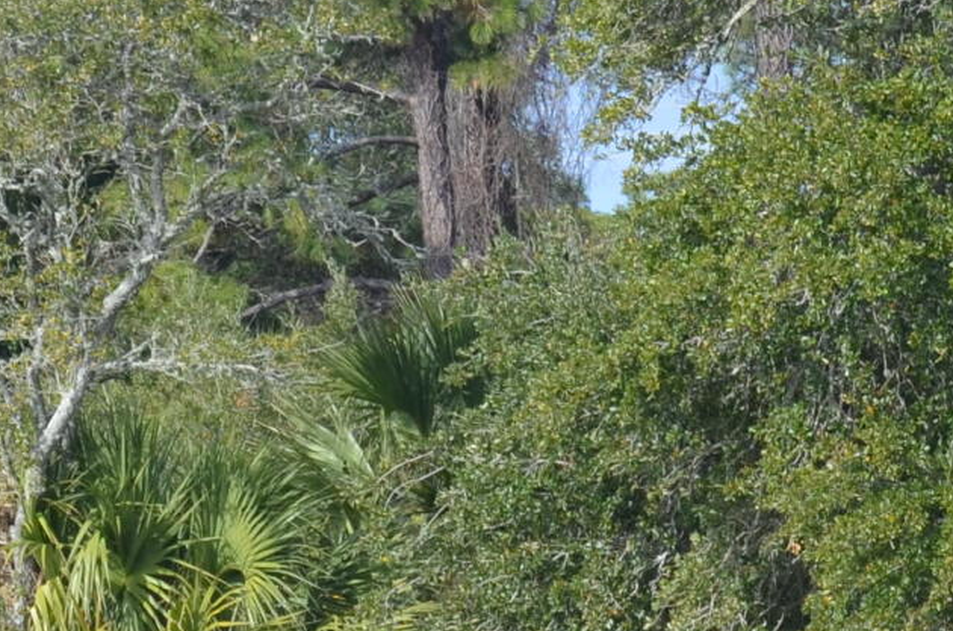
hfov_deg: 3.7
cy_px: 479
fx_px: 14712
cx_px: 1731
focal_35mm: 557
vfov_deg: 2.5
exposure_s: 1/640
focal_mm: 78
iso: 200
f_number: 6.3
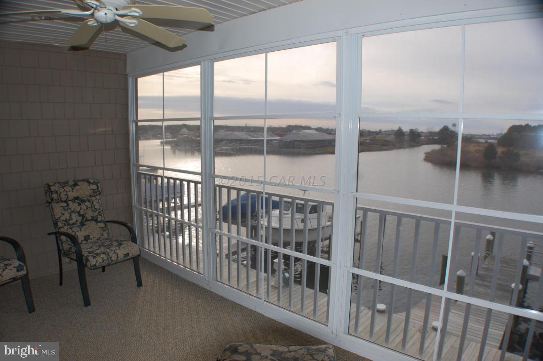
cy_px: 180
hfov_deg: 62.0
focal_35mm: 30
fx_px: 452
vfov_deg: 43.5
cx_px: 272
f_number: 5.6
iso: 200
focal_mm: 20
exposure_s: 1/500
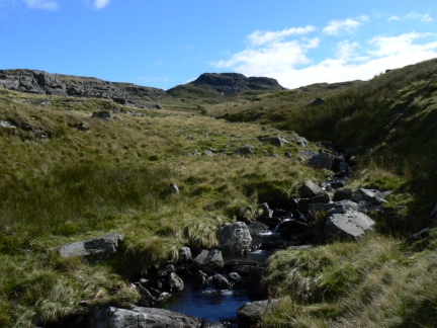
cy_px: 164
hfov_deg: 51.4
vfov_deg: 39.7
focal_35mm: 36
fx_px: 454
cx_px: 218
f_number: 7.1
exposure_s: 1/400
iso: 80
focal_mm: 6
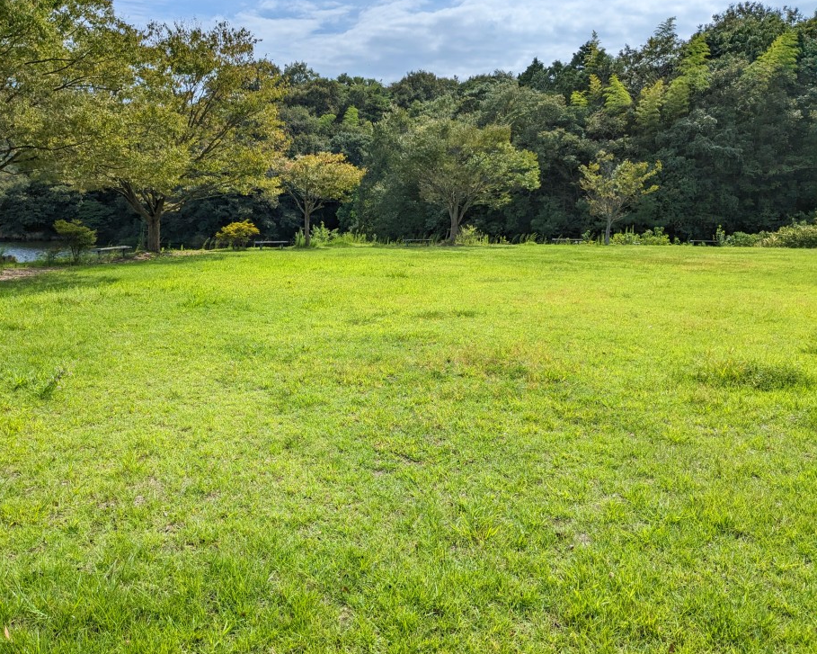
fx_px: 701
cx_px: 369
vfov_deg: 50.0
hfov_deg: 60.3
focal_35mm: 29
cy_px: 324
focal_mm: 4.38
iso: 59
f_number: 1.73
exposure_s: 1/7812
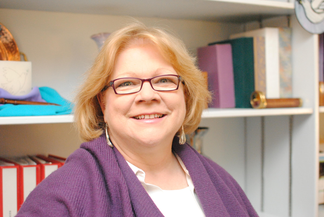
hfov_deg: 37.8
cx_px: 162
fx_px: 473
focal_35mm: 52
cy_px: 108
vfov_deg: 25.8
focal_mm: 35
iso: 1600
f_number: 2.8
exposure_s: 1/60
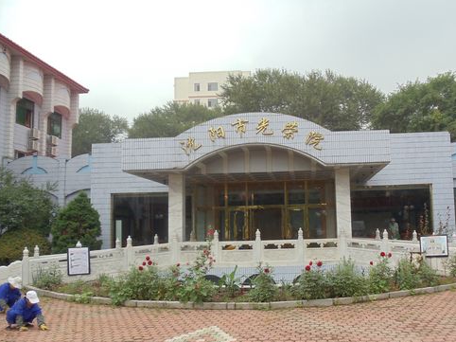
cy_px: 183
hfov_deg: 36.1
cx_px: 266
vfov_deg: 27.5
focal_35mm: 53
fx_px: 698
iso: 100
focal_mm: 6
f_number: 3.5
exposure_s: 1/250
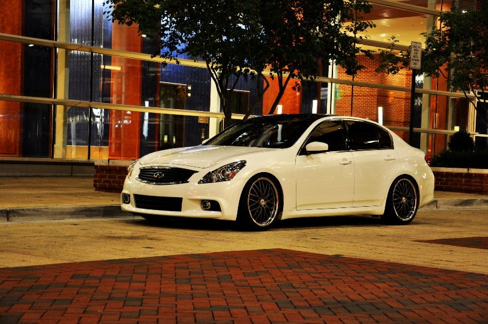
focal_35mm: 78
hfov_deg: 26.0
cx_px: 244
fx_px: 1056
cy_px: 162
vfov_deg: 17.4
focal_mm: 52
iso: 500
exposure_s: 1/2.5
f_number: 5
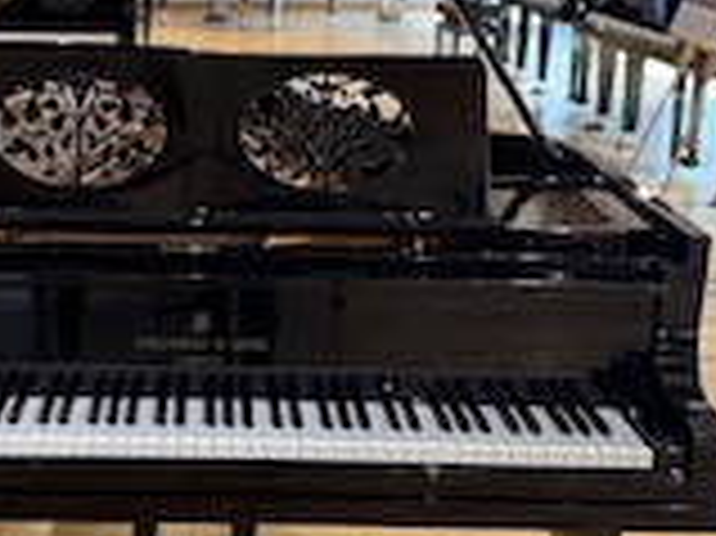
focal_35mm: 56
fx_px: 1157
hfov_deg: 33.9
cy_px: 185
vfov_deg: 25.9
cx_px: 207
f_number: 1.78
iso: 200
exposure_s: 1/121
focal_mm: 6.76
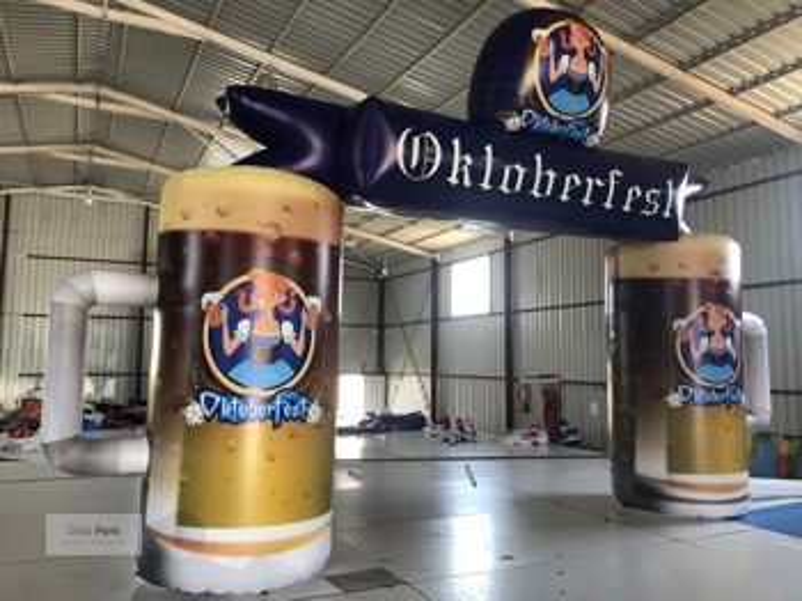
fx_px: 648
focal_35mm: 28
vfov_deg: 49.7
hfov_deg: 63.5
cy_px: 300
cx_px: 401
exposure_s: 1/30
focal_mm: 3.99
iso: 32
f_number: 1.8
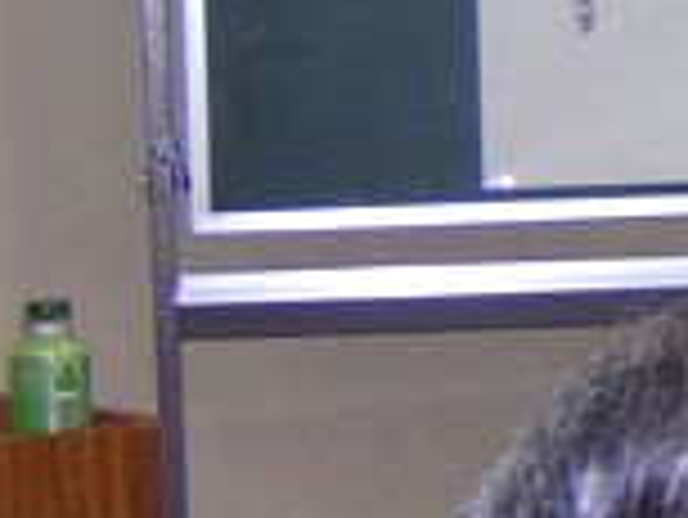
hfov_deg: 8.3
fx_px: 4495
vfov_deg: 6.6
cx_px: 1345
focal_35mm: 226
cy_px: 68
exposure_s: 1/60.1
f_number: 3.2
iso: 300
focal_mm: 7.1
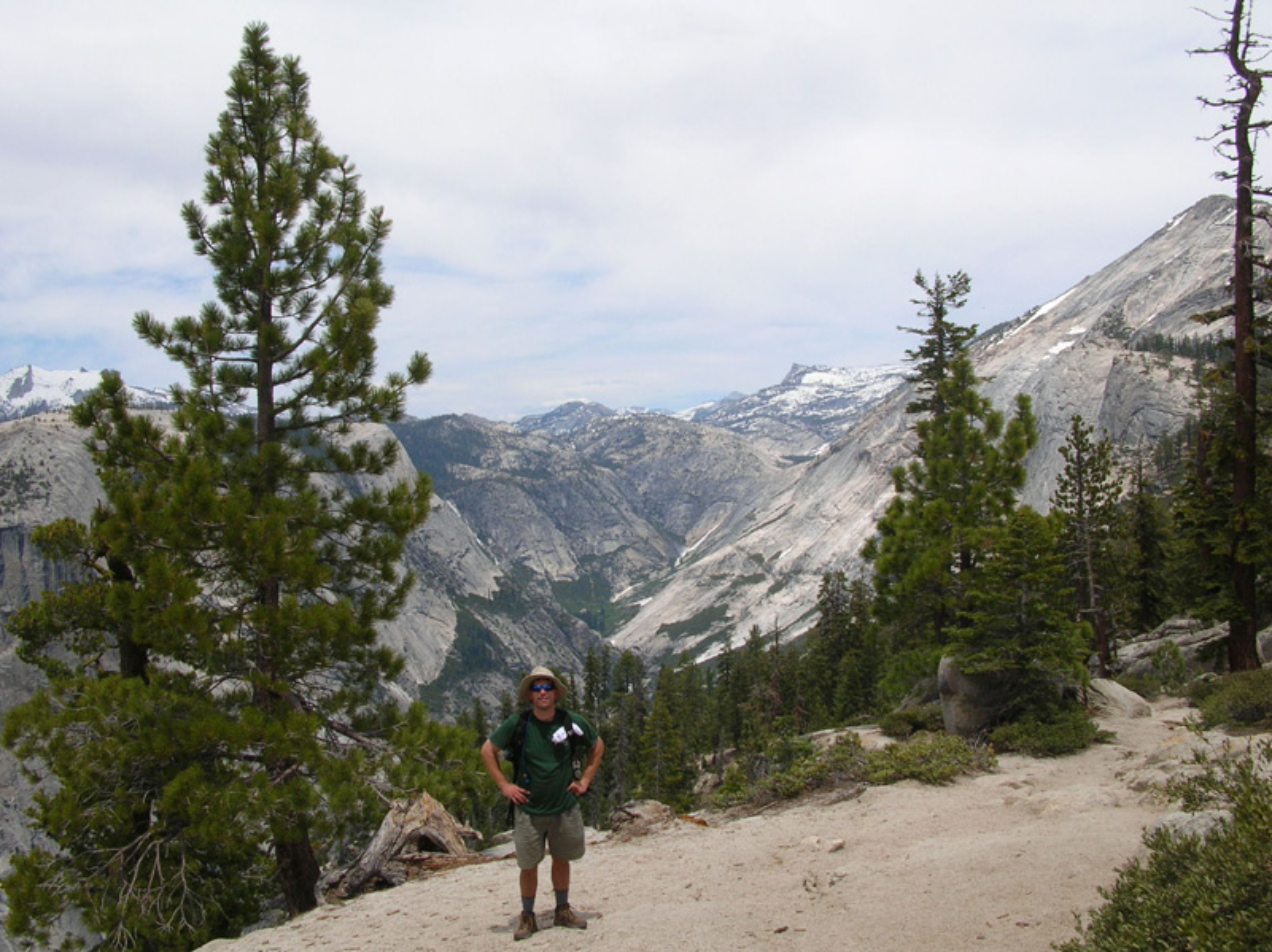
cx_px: 636
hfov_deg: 52.7
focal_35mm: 35
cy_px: 476
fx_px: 1285
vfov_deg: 40.7
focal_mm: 5.8
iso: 50
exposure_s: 1/467
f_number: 5.6
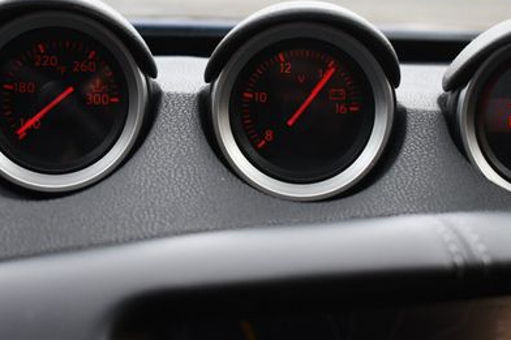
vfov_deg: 16.0
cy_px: 120
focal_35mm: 85
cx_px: 291
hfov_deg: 23.9
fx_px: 1206
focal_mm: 35
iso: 450
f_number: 4.5
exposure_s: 1/250
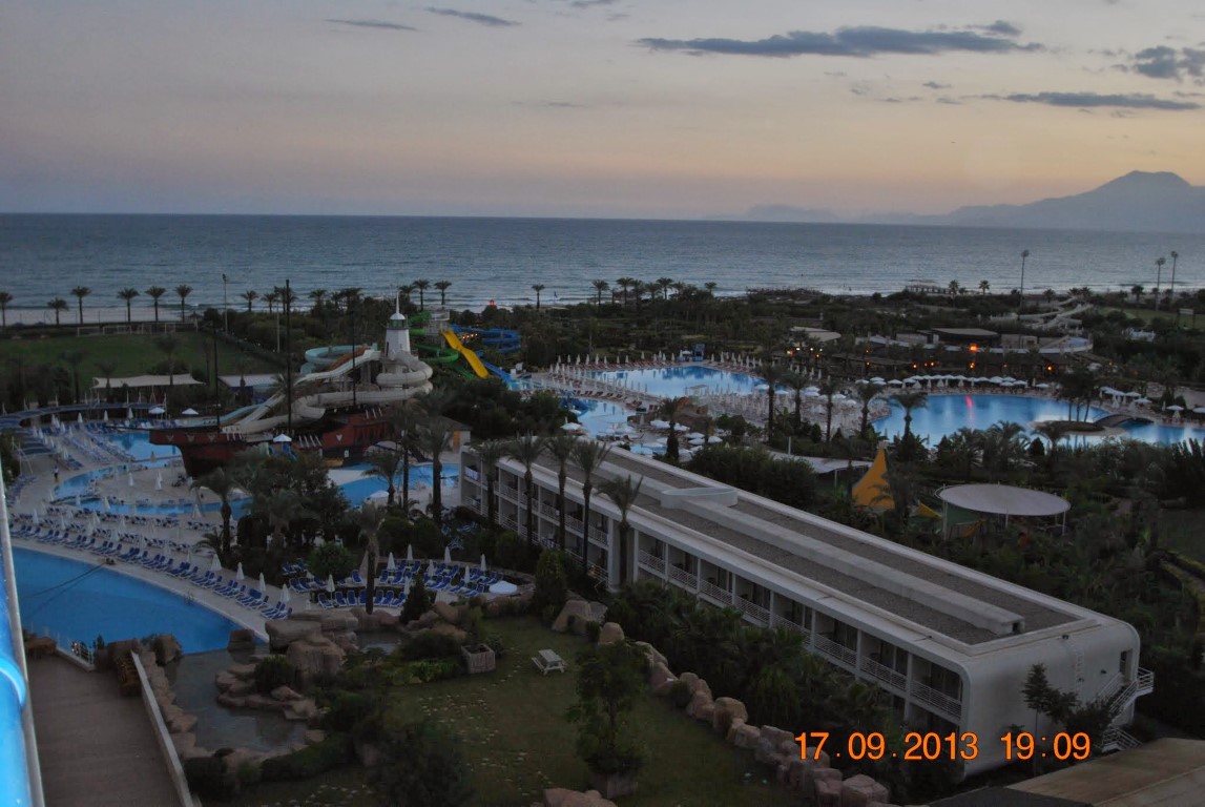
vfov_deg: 37.0
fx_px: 1207
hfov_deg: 53.1
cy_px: 404
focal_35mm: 36
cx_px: 602
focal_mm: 24
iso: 200
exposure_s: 1/60
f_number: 4.5
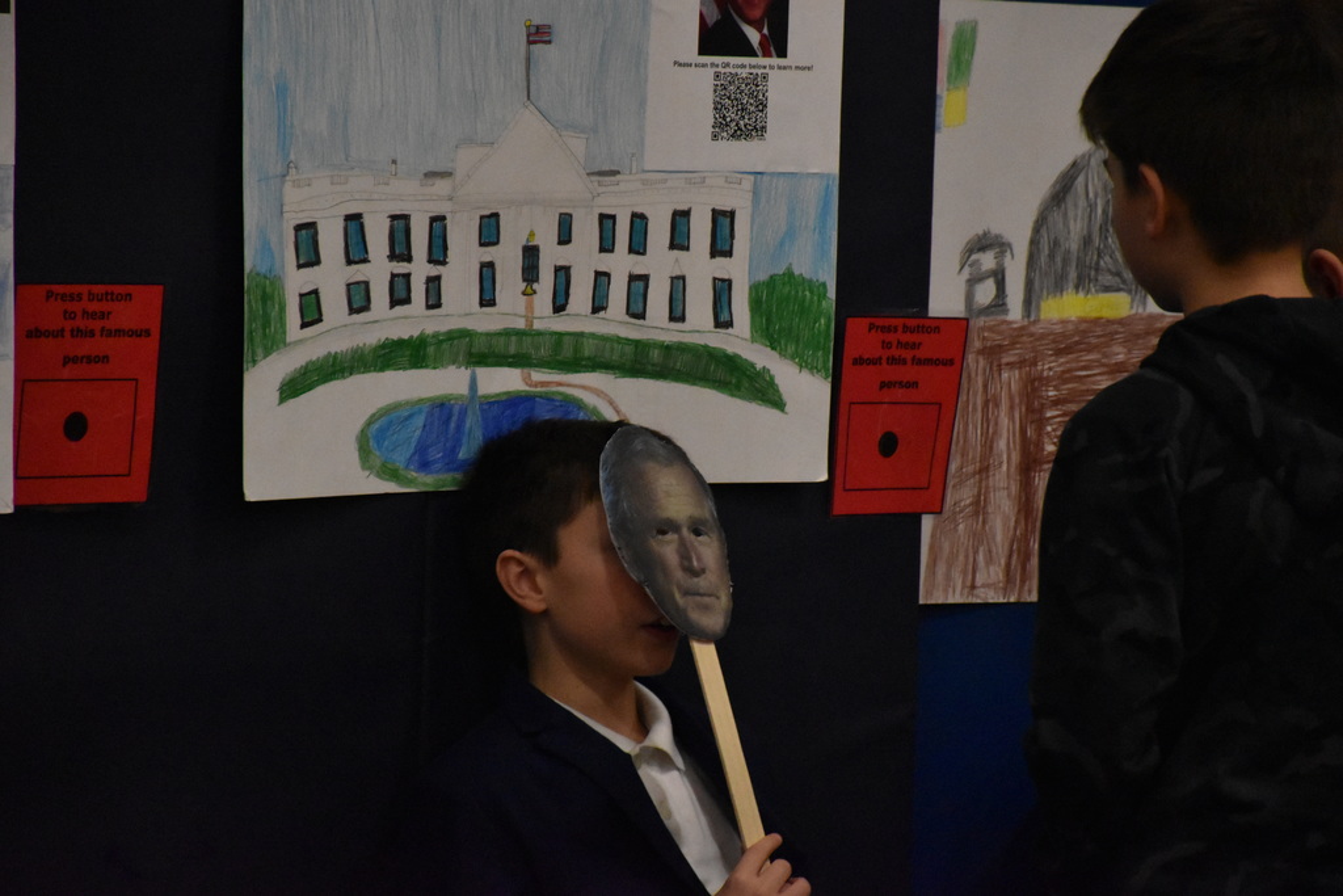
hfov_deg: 9.8
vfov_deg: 6.5
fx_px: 7835
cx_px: 672
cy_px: 448
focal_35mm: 210
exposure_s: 1/320
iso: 6400
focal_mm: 140
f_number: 5.6
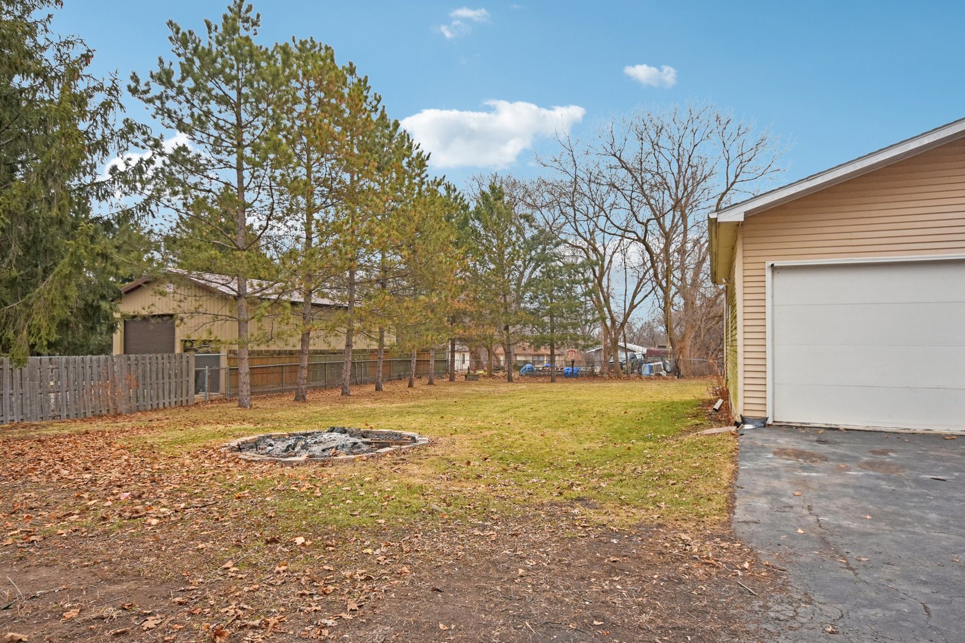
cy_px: 322
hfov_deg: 81.2
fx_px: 563
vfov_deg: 59.5
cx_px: 482
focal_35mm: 21
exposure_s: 1/320
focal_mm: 14
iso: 400
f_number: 8
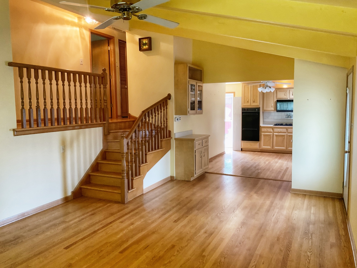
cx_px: 178
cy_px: 134
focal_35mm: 29
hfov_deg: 61.7
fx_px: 299
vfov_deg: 48.2
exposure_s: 1/40
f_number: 1.8
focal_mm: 3
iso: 200
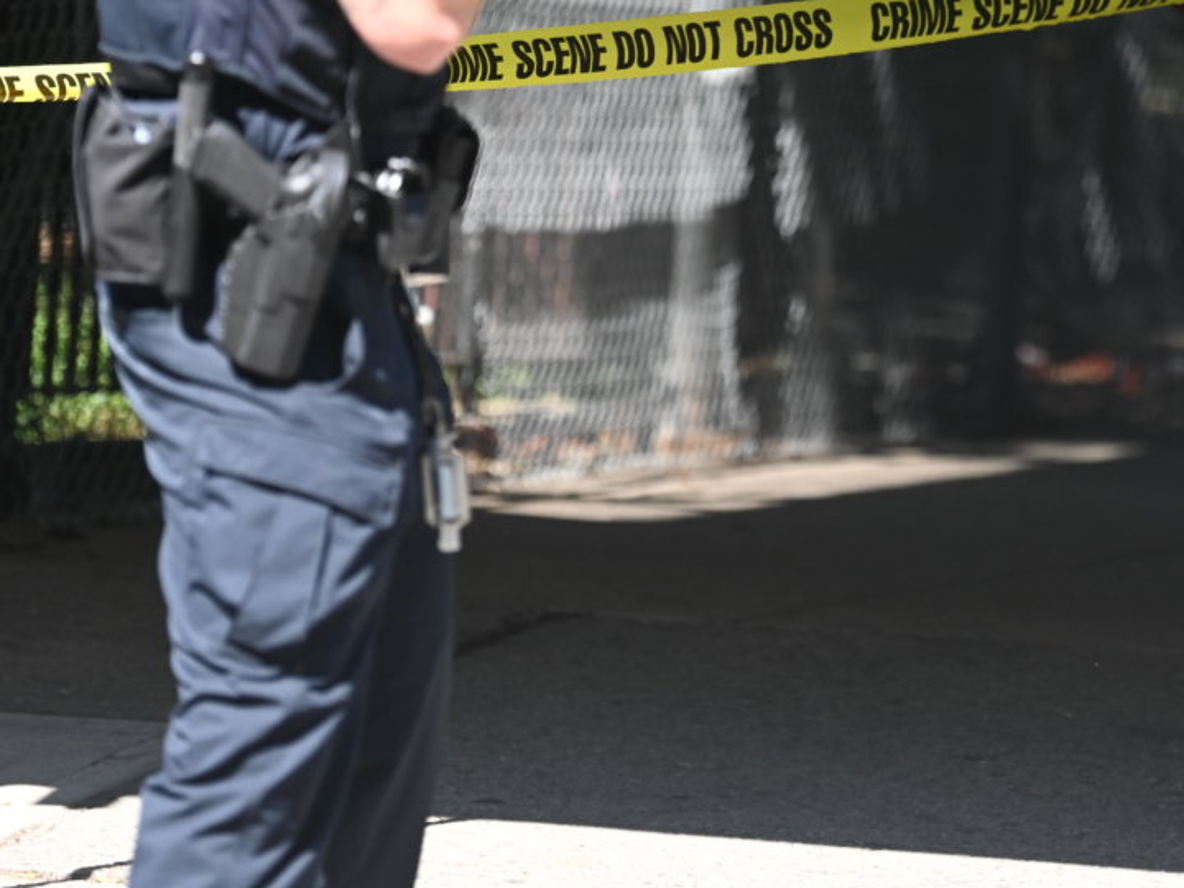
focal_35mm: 287
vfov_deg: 5.2
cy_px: 53
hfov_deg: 6.9
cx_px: 697
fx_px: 9817
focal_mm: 140
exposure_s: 1/2000
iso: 500
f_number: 2.8
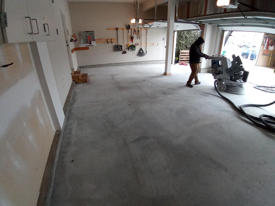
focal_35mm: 28
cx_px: 138
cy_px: 103
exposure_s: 1/30
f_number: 2.2
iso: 200
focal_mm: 1.4
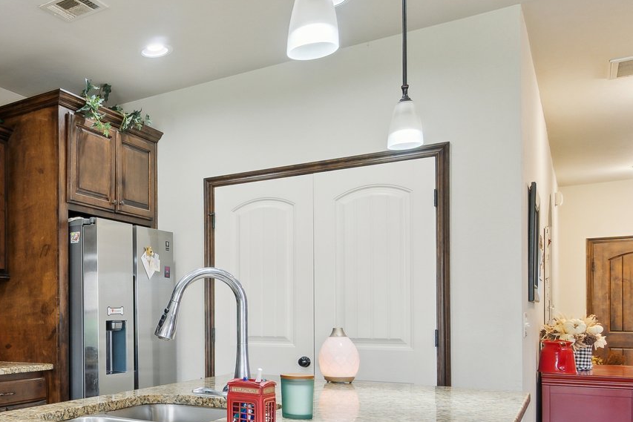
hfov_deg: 44.7
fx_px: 633
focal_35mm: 36
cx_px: -7
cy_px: 320
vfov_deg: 36.0
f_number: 6.3
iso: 200
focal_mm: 10
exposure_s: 1/13
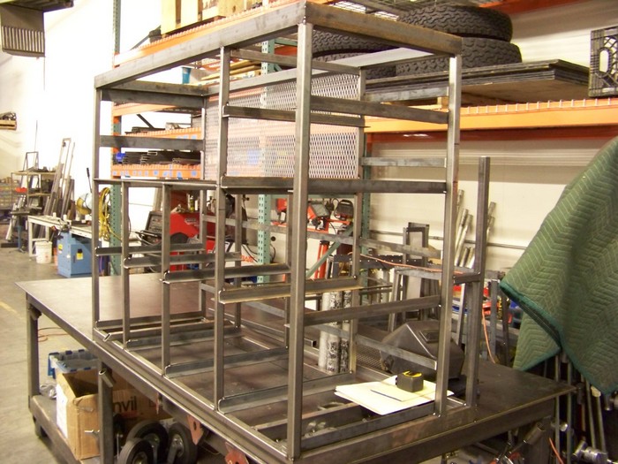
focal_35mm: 36
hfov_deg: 51.4
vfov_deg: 39.7
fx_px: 643
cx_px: 309
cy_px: 232
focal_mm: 5.85
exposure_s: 1/6
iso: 400
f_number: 2.8
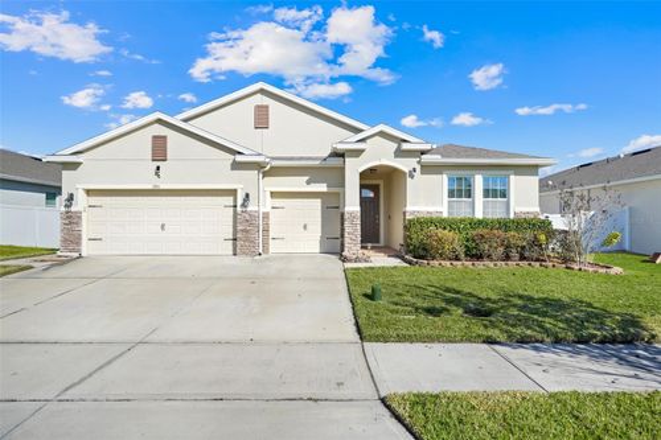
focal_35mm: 20
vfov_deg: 63.2
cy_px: 220
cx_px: 330
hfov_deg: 85.4
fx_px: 358
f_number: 9
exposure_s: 1/60
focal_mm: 19.5
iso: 250
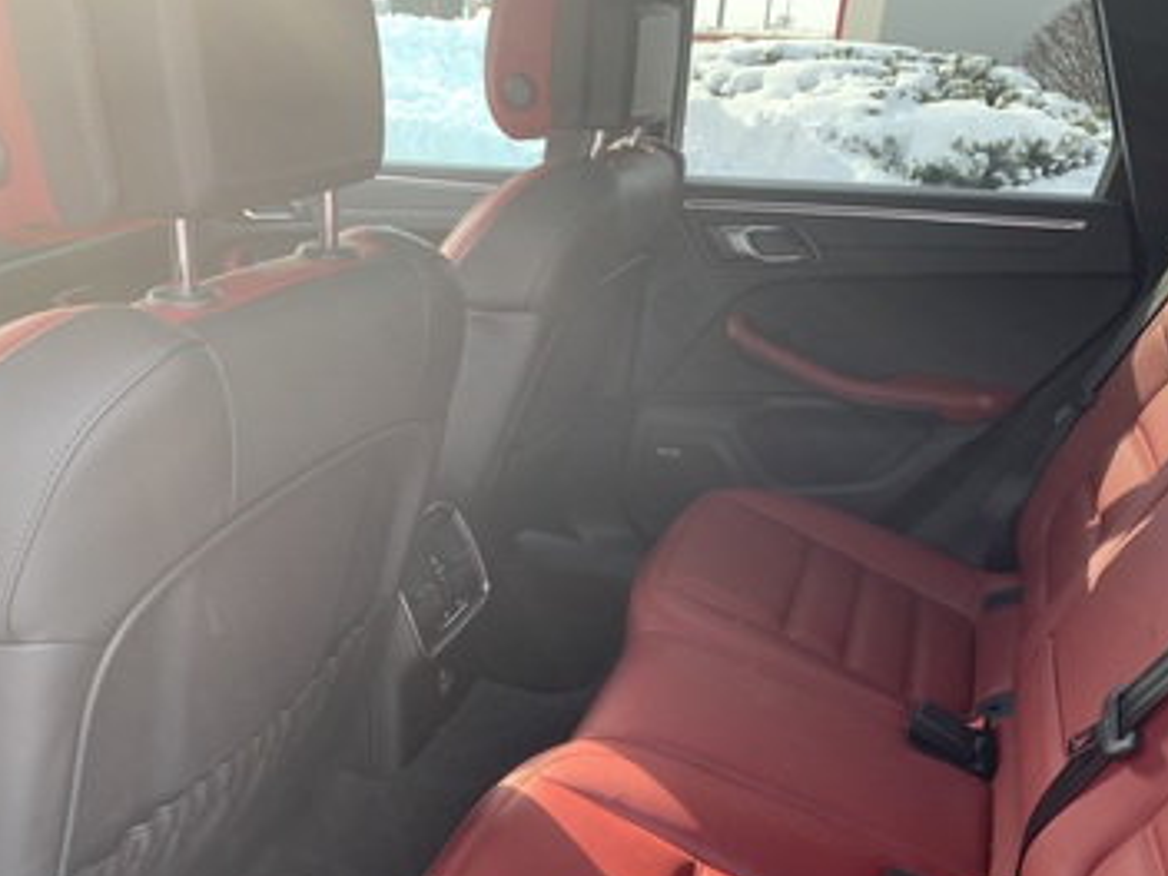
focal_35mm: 31
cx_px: 611
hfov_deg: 58.3
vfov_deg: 45.2
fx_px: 1046
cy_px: 516
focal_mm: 4.25
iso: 32
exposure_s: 1/121
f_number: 1.8
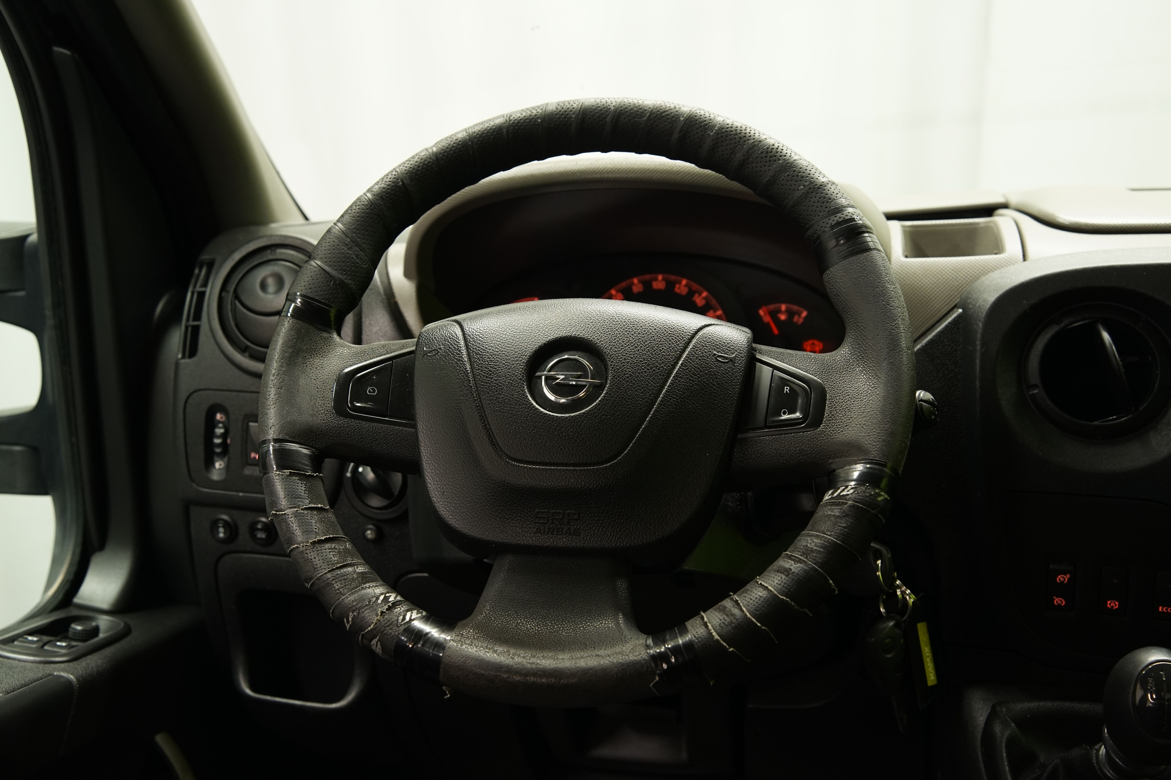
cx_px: 586
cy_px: 390
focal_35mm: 43
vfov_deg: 31.2
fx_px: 1399
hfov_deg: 45.4
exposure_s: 1/10
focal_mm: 43
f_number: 5.6
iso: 800
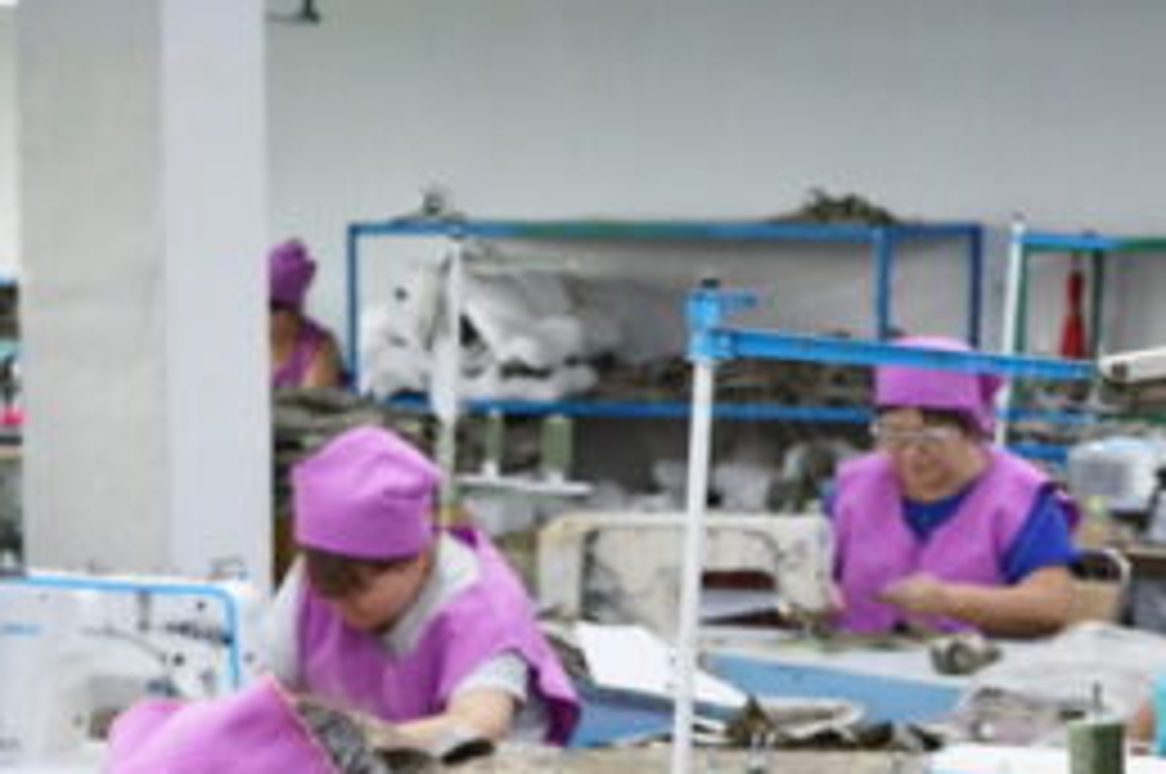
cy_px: 1008
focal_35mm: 116
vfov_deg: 11.5
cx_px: 378
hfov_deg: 17.6
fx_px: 3752
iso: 3200
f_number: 7.1
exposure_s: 1/200
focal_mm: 40
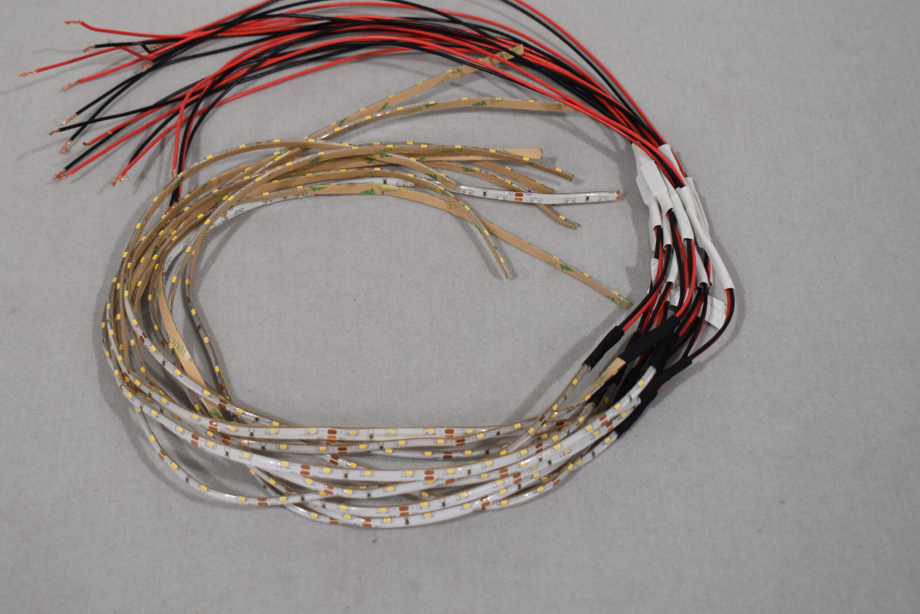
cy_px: 266
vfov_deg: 23.0
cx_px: 397
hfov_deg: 33.9
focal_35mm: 59
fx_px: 1508
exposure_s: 1/125
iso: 400
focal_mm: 32
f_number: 5.6
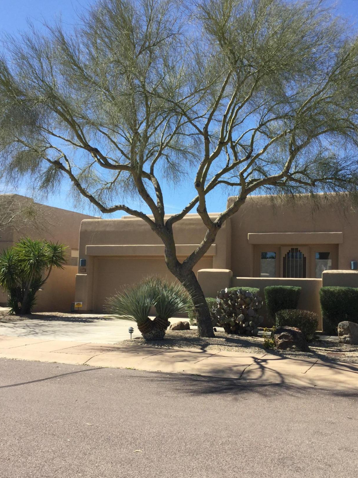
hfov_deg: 37.7
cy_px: 260
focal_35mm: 38
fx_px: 524
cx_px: 198
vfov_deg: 48.9
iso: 25
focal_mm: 3.3
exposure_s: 1/936
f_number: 2.4
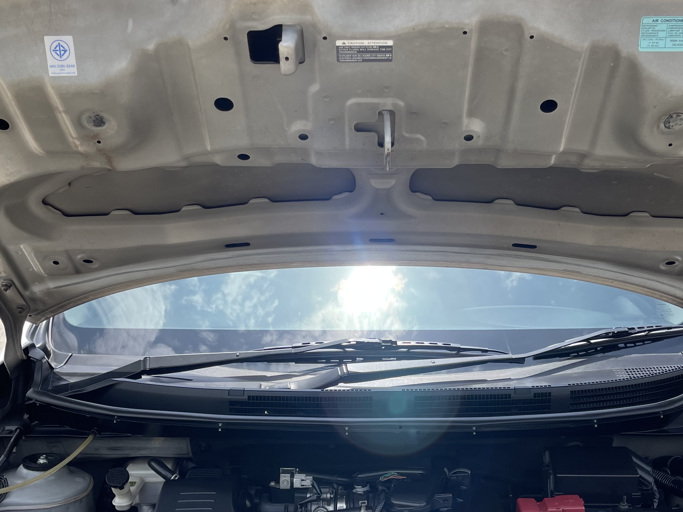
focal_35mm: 44
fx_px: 868
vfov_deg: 32.6
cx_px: 385
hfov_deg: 42.9
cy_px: 336
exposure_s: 1/1553
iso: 32
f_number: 1.6
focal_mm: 5.1
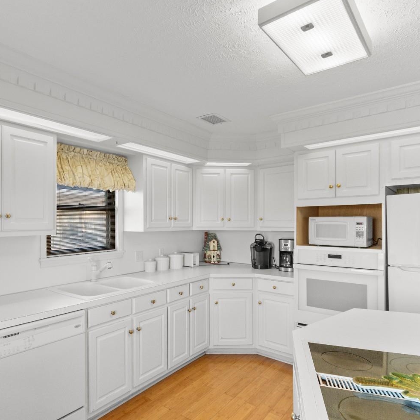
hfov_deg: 70.7
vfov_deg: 72.1
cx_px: 152
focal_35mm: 21
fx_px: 288
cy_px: 220
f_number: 4.5
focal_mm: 10
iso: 100
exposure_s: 1/2
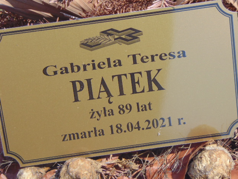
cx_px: 119
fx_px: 743
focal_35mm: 108
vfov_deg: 13.7
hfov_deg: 18.2
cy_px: 90
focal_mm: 19.4
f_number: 3.9
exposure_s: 1/640
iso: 80
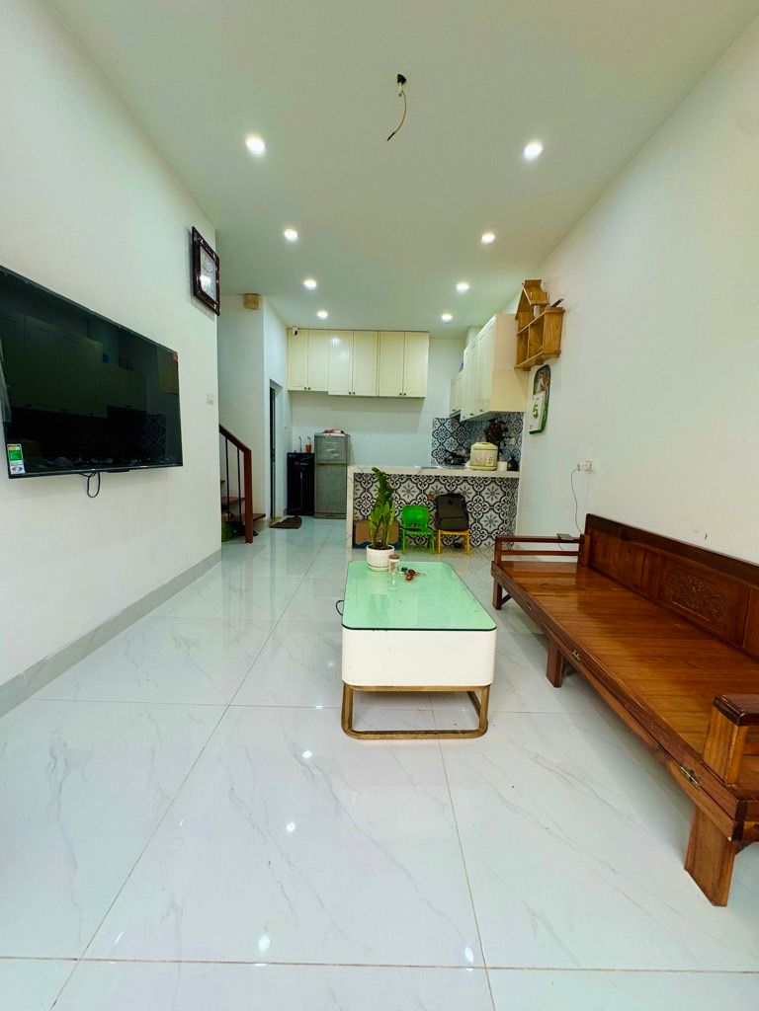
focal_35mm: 14
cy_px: 506
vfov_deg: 102.1
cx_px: 380
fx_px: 409
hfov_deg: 85.7
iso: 80
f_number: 2.2
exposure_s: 1/100
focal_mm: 2.22
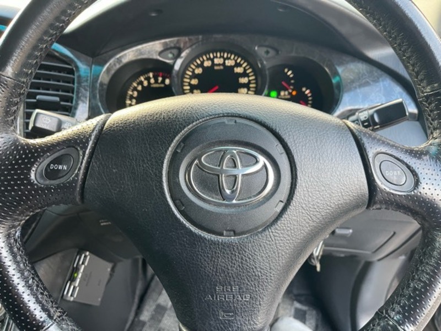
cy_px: 166
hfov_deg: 69.4
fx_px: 318
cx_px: 220
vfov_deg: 54.9
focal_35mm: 25
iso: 200
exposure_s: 1/50
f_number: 1.6
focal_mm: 5.1
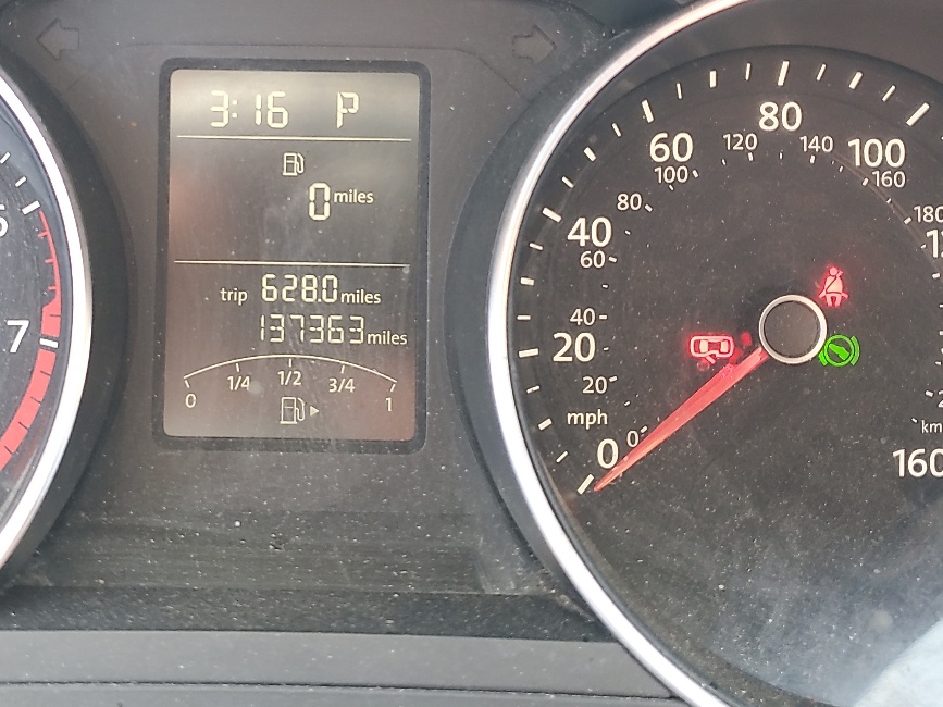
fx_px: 1307
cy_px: 207
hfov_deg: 39.1
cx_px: 303
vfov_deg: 29.9
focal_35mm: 48
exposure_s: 1/60.2
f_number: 1.5
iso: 90
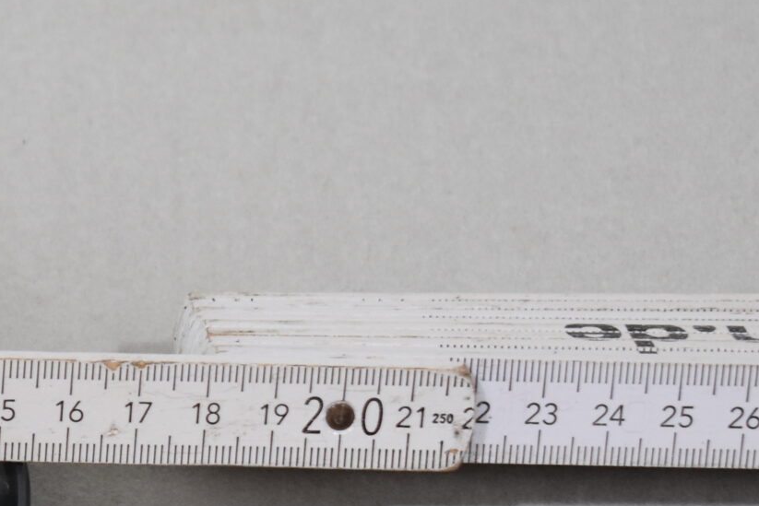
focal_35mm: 257
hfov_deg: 7.9
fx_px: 5410
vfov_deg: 5.3
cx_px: -376
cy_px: 501
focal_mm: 55
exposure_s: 1/160
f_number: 5.6
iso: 800
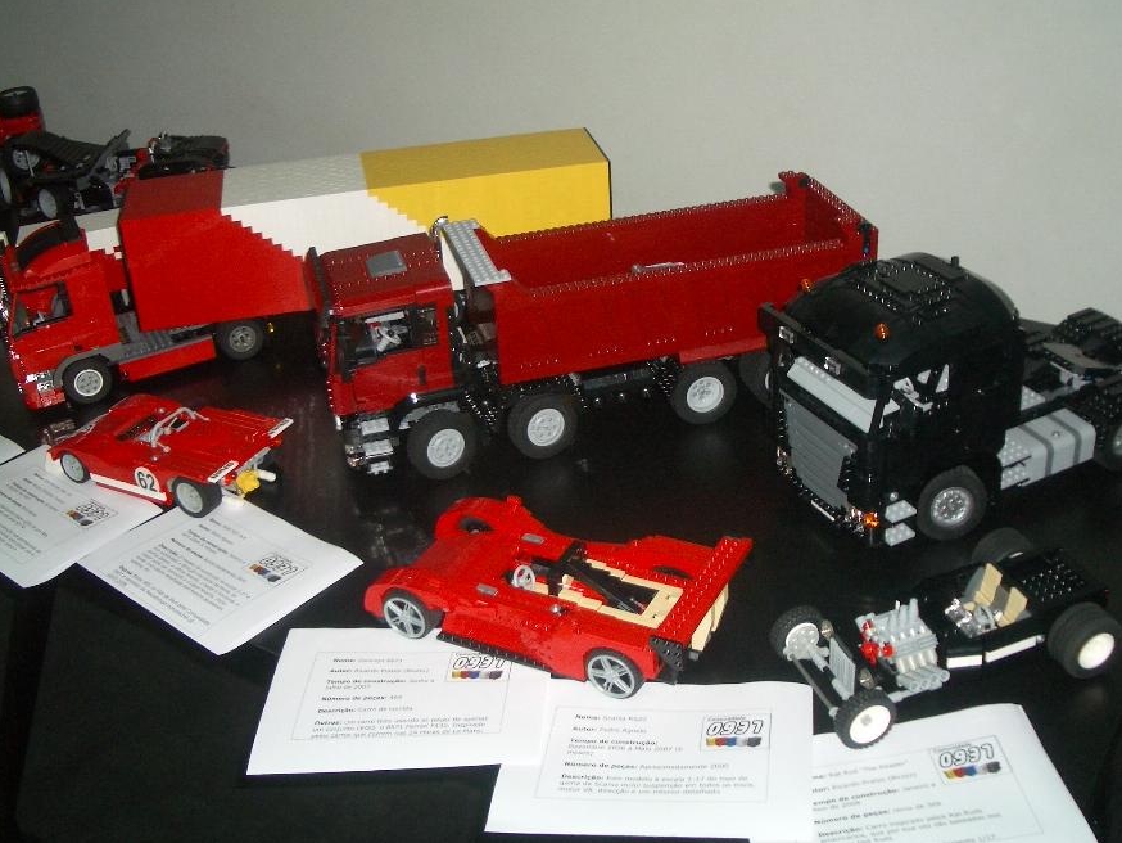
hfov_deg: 45.7
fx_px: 1329
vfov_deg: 35.1
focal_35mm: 41
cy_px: 364
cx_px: 592
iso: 100
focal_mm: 5.8
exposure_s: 1/60
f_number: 2.6
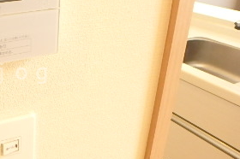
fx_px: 333
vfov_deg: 26.9
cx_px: -7
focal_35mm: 50
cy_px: 74
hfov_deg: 35.4
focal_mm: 3.7
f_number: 3.5
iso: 320
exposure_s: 1/30
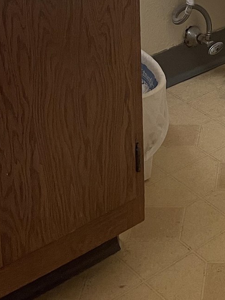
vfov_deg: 18.6
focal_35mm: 92
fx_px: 798
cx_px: 274
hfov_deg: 15.4
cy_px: -165
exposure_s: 1/60
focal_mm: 5.1
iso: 200
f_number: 1.6
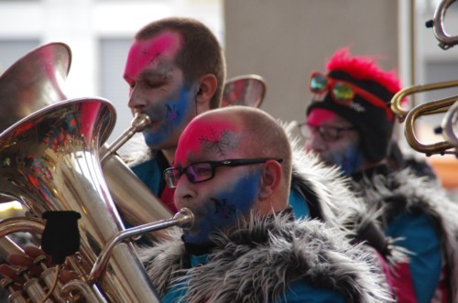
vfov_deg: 4.6
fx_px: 3808
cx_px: 229
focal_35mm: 300
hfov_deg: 6.9
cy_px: 152
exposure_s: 1/160
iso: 3200
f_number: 6.3
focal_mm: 200
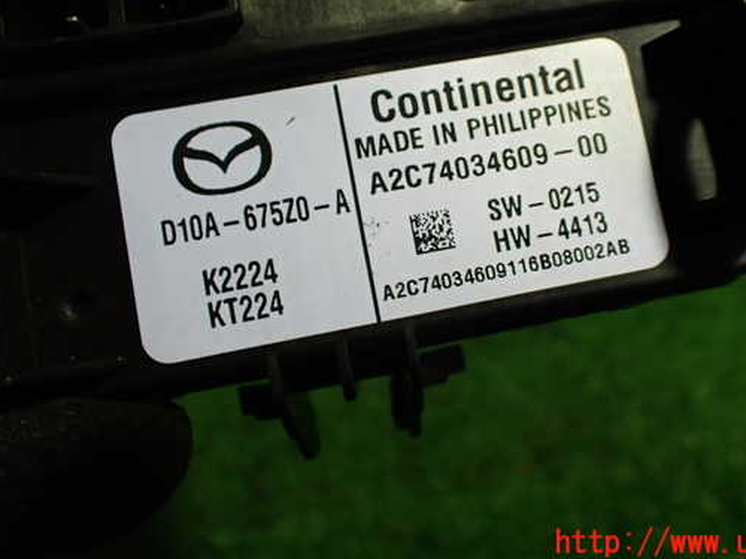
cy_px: 227
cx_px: 445
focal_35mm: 36
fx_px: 776
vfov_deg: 39.5
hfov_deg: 51.0
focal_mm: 5.4
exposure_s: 1/125
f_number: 2.3
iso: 320
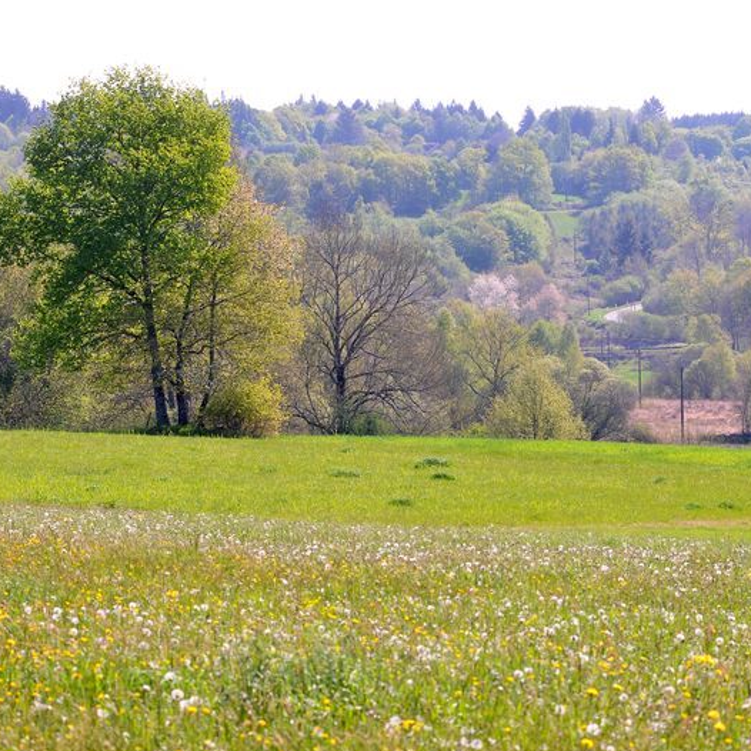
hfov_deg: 11.3
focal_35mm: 155
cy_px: 375
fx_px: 3805
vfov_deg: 11.3
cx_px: 470
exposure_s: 1/200
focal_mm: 80
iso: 250
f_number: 7.1
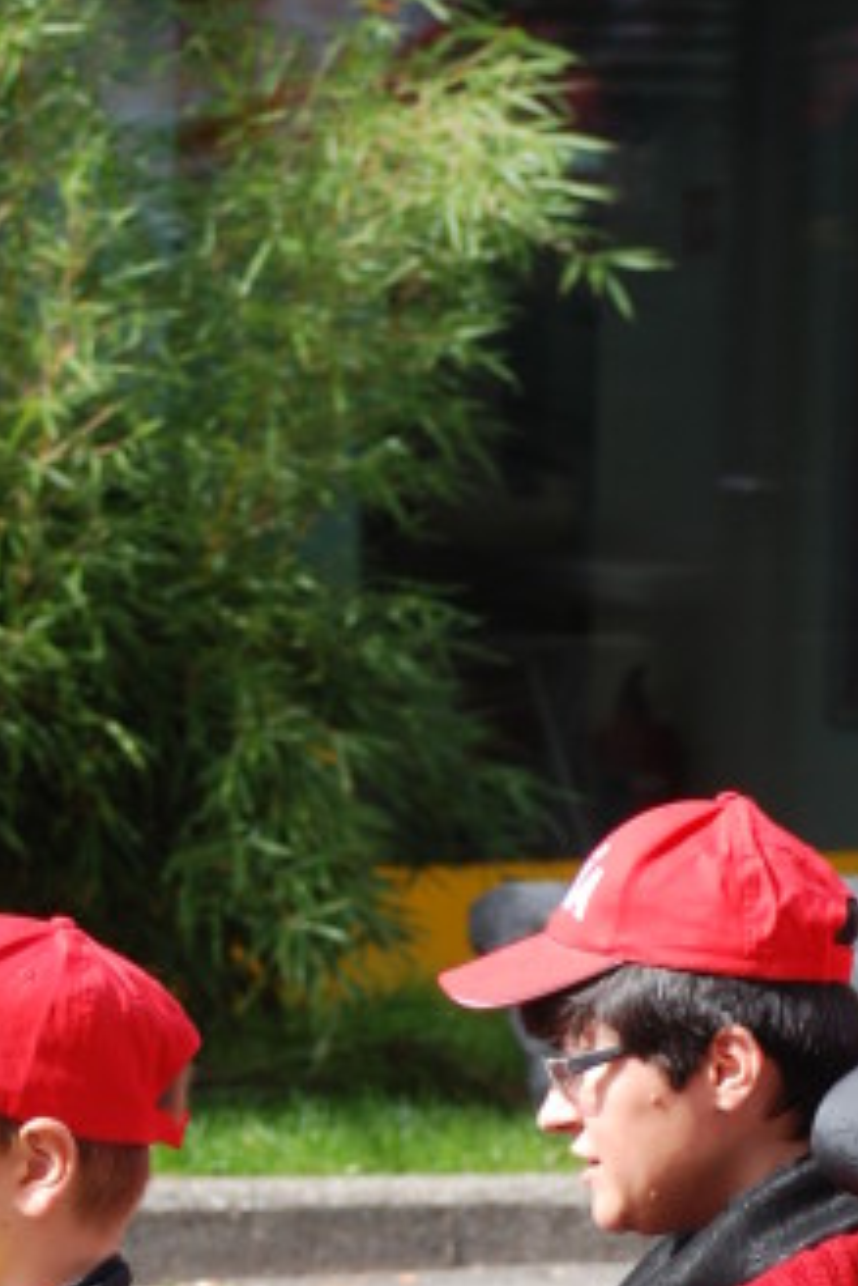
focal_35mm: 258
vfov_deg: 7.9
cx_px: 833
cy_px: 1337
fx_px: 9197
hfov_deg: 5.3
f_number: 4
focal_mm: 55
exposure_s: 1/400
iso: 200
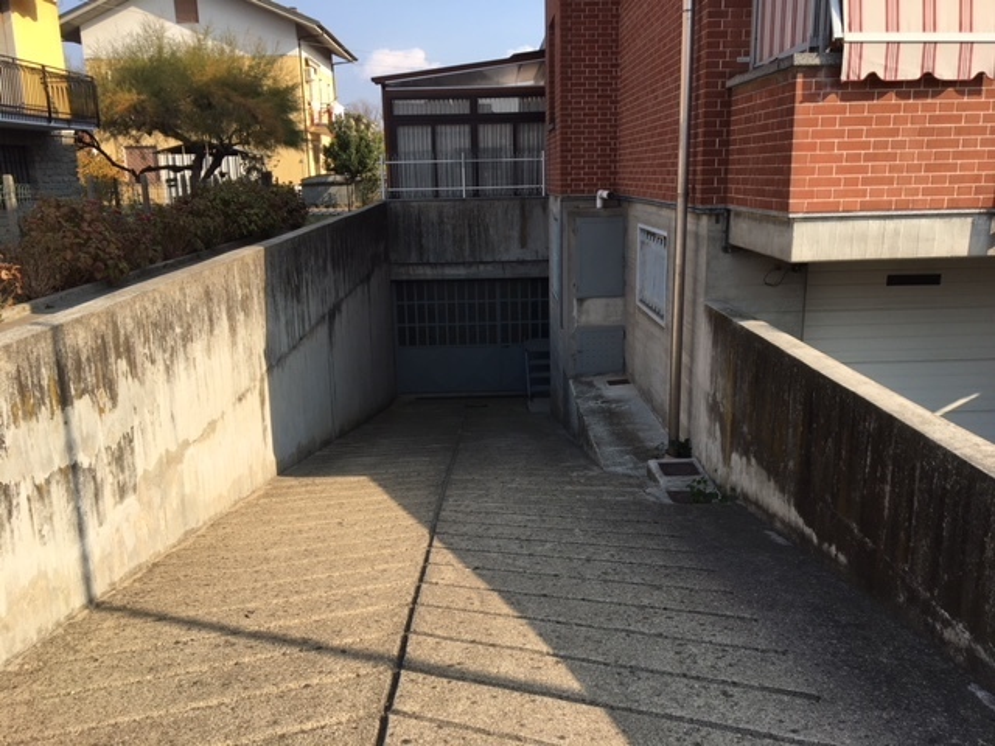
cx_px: 498
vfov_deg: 48.2
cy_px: 373
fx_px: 834
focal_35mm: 29
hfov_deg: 61.7
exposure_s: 1/864
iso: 25
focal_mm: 4.15
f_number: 2.2
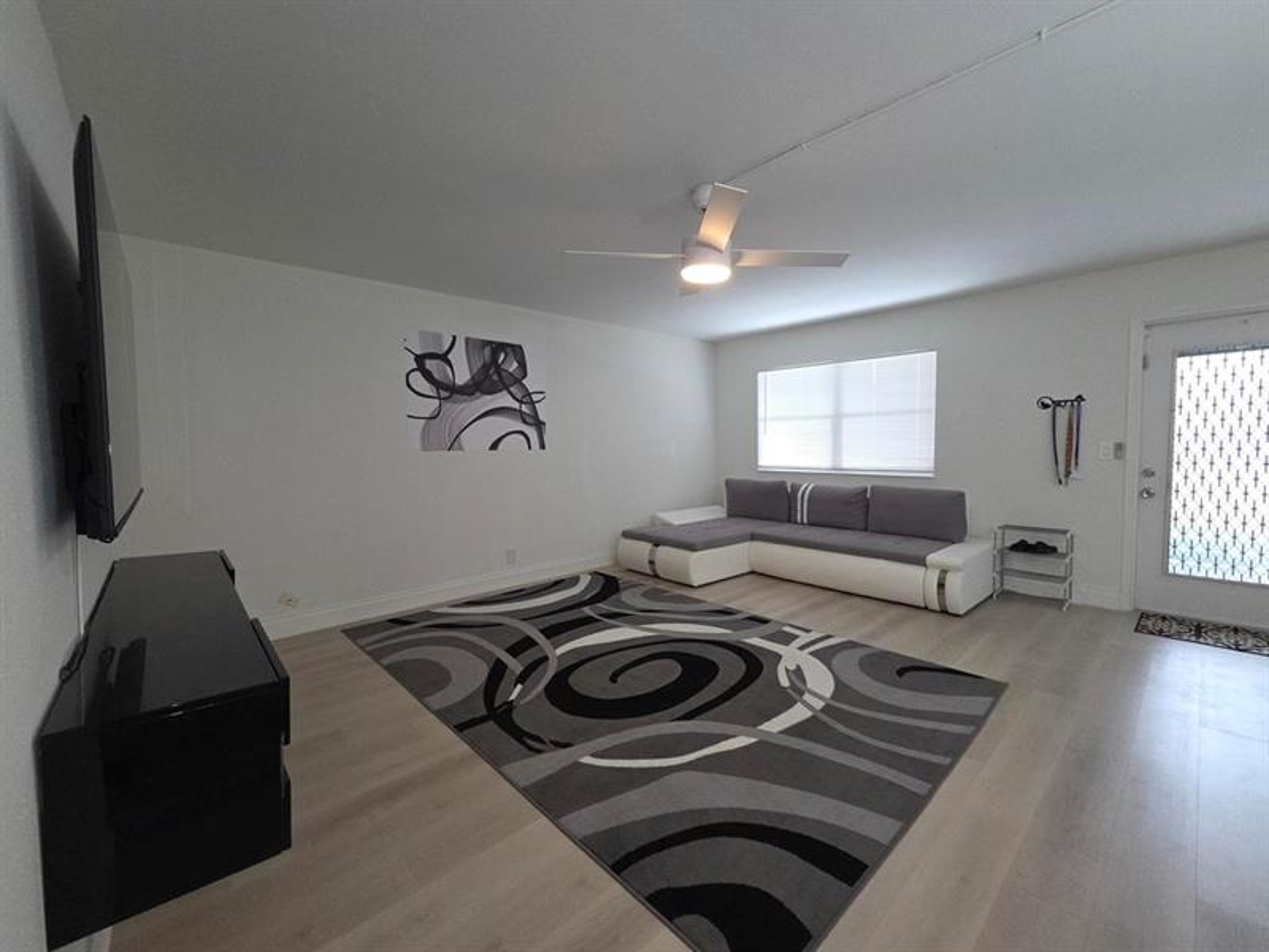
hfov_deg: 106.2
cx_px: 634
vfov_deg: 89.9
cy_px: 476
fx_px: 477
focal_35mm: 13
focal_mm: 2.2
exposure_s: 1/60
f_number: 2.2
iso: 100
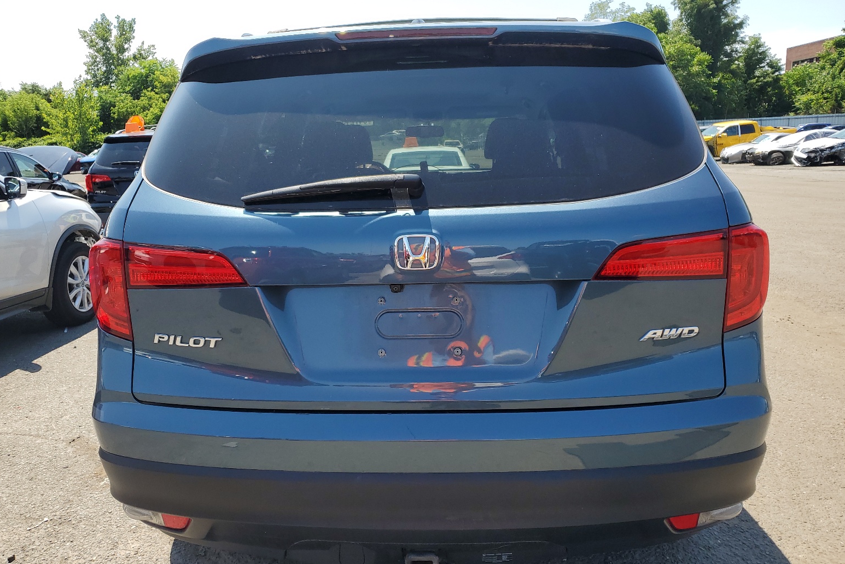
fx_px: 657
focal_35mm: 28
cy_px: 285
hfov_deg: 65.5
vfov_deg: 46.4
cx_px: 421
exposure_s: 1/1429
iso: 50
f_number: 1.5
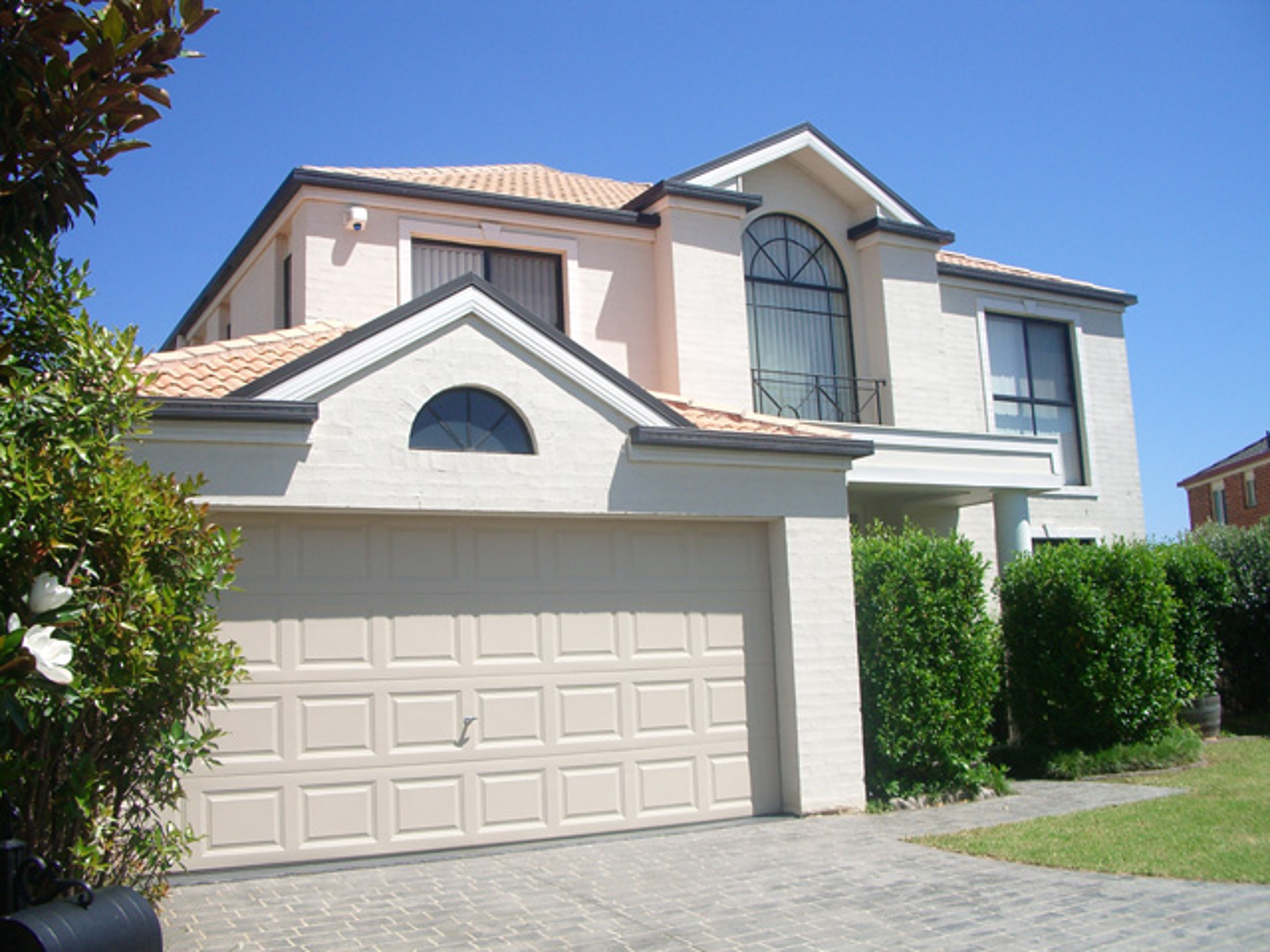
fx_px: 1284
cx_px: 635
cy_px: 476
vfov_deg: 40.7
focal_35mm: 35
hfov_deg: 52.6
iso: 80
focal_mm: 5.8
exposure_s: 1/500
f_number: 4.3
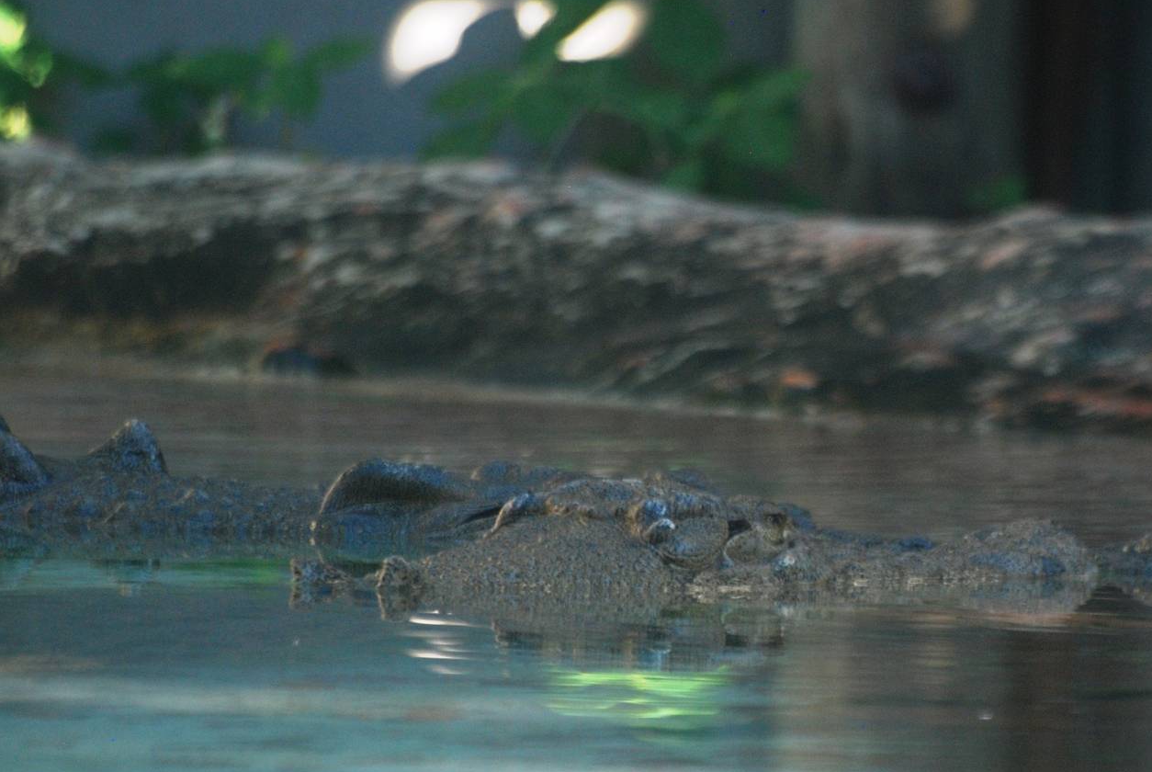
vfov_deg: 2.4
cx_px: 675
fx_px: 18394
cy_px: 443
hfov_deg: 3.6
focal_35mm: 574
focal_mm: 300
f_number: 5.6
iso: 400
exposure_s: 1/160
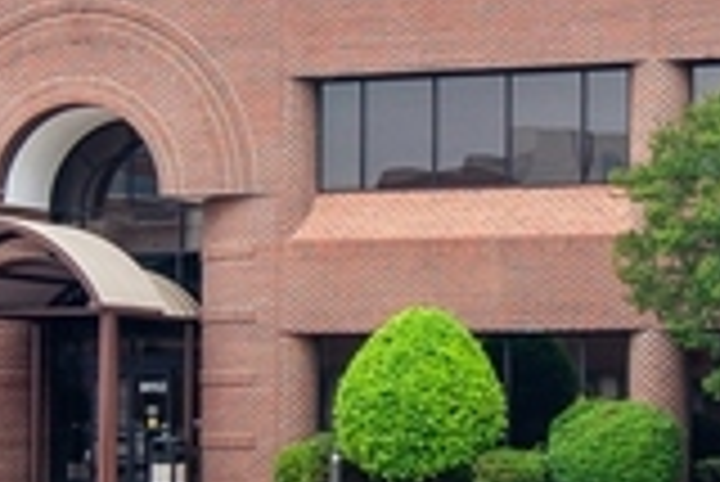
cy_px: 322
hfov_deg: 17.4
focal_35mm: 117
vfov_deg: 11.7
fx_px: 2342
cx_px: 504
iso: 200
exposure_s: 1/160
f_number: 8
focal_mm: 13
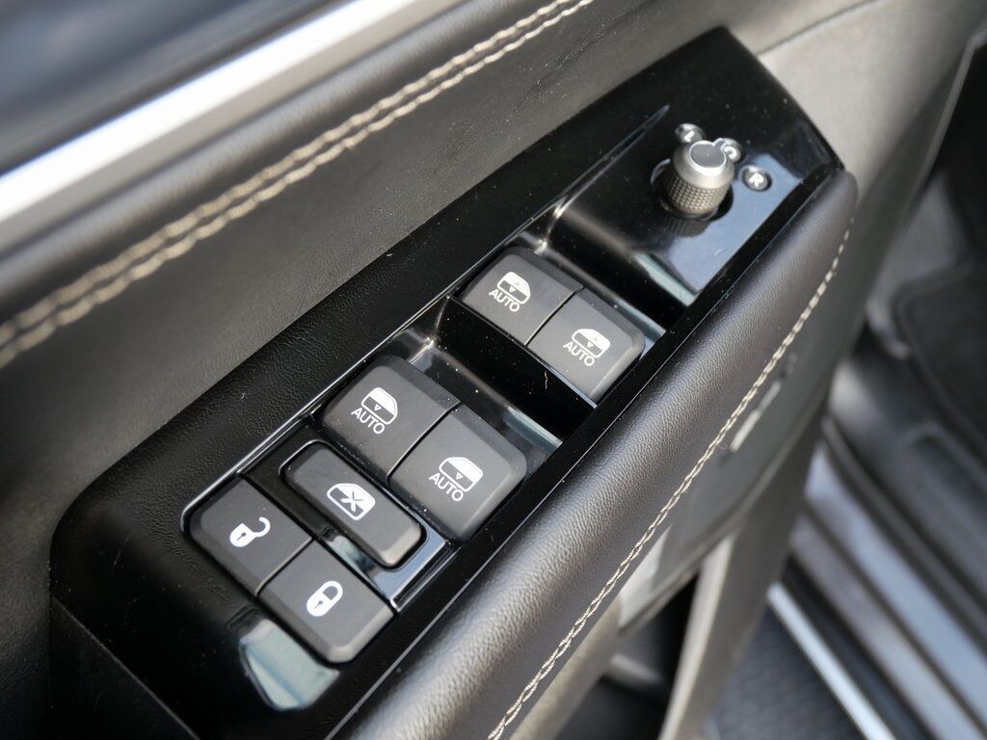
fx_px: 912
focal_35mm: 32
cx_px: 494
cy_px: 370
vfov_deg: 44.2
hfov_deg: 56.8
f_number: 4
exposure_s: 1/60
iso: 320
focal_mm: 16
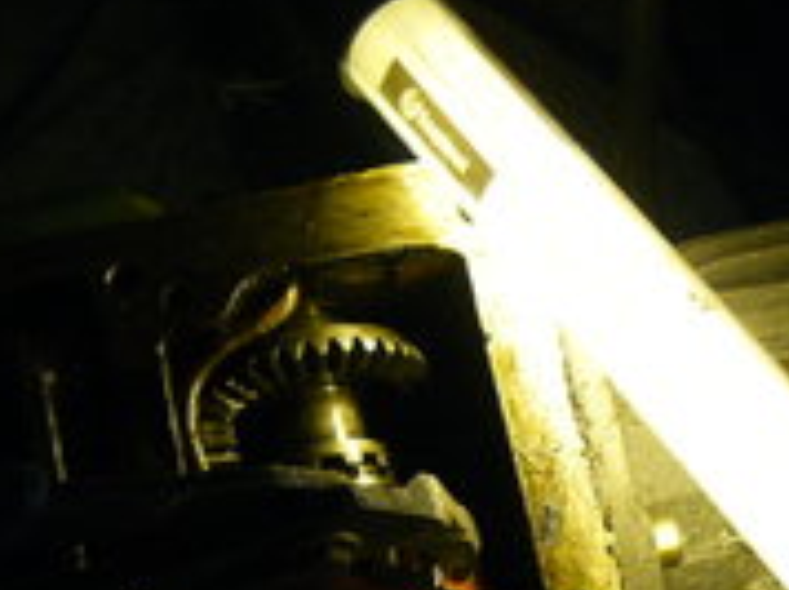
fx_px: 1844
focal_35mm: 81
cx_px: 439
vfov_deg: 17.8
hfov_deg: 24.1
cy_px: 568
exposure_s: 1/30
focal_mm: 6
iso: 250
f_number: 2.8
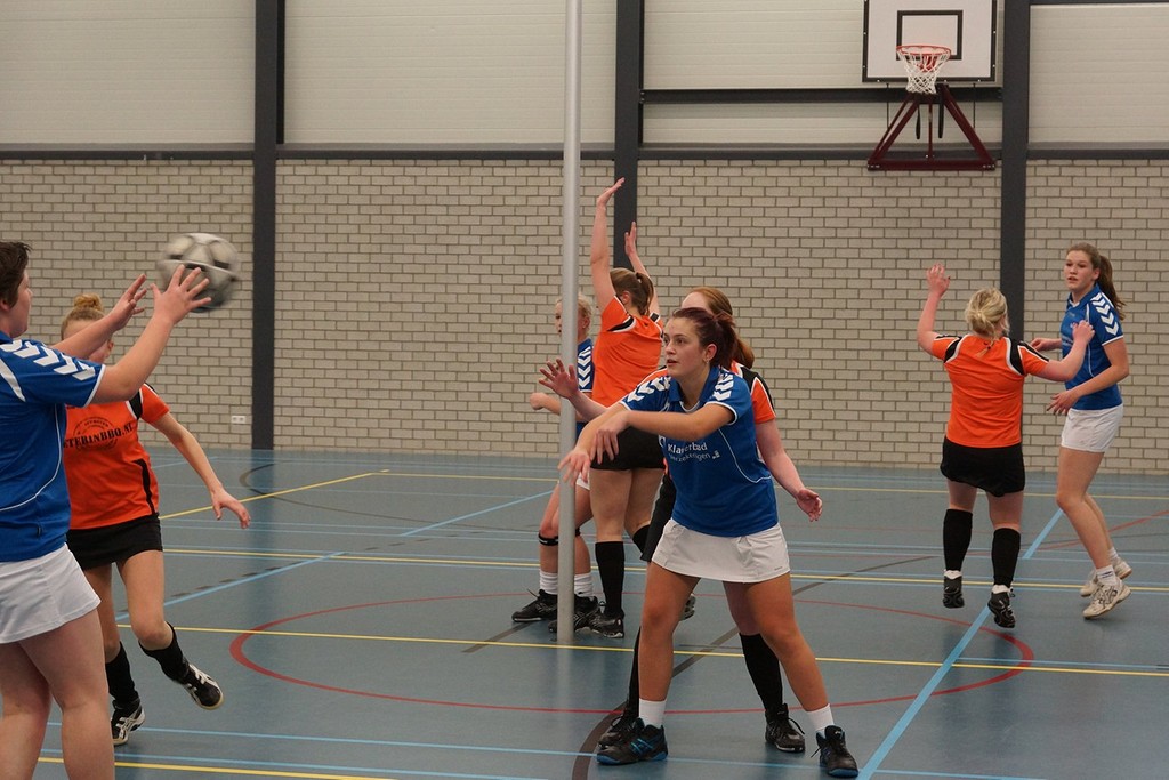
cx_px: 584
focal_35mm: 60
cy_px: 390
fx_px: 1948
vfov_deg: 22.6
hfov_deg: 33.4
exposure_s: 1/200
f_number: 3.2
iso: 1000
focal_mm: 40
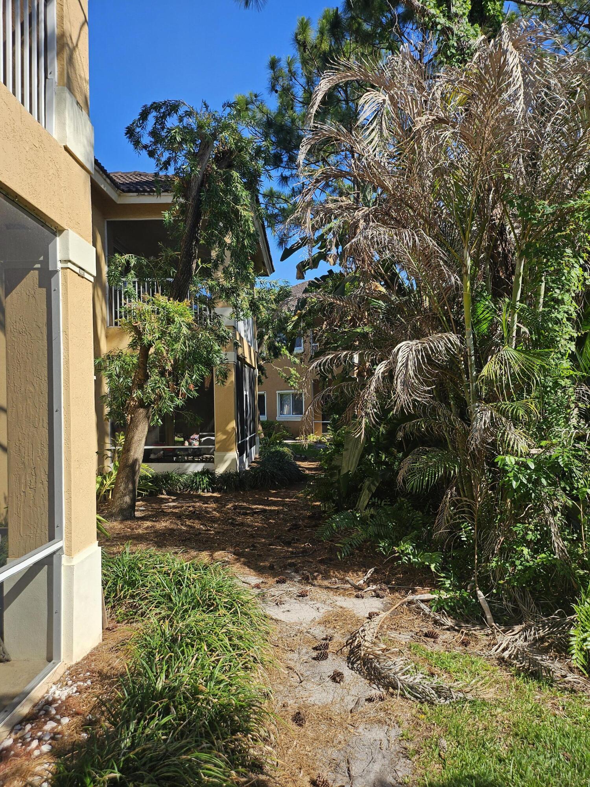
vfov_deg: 71.6
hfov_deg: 56.8
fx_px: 545
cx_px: 295
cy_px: 394
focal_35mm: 24
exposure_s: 1/2198
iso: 50
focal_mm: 5
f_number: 1.8
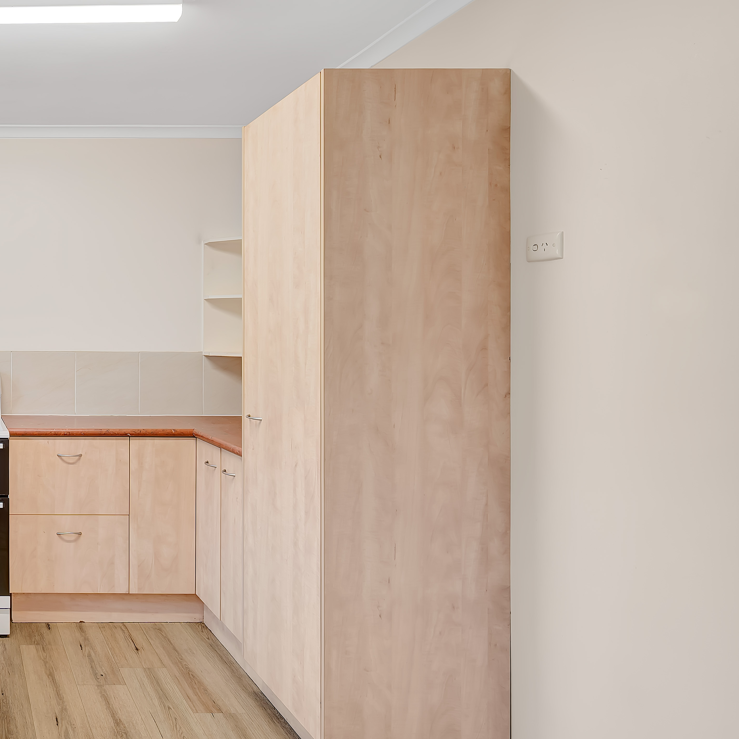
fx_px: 700
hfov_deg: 44.6
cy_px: 337
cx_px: -45
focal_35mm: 29
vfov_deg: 55.5
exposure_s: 1/15
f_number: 8
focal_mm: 16
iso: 200
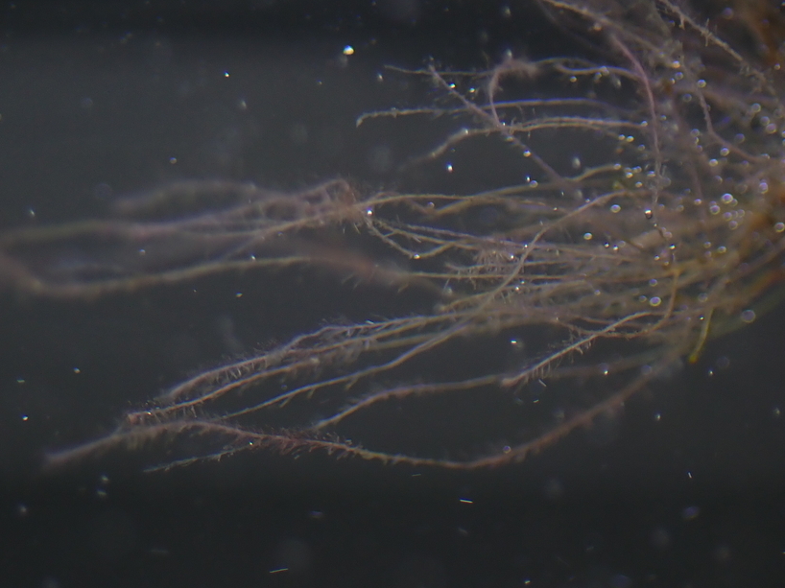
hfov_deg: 17.4
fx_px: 2562
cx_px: 397
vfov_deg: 13.1
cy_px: 271
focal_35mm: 113
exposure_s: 1/320
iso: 160
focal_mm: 13.65
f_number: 4.1
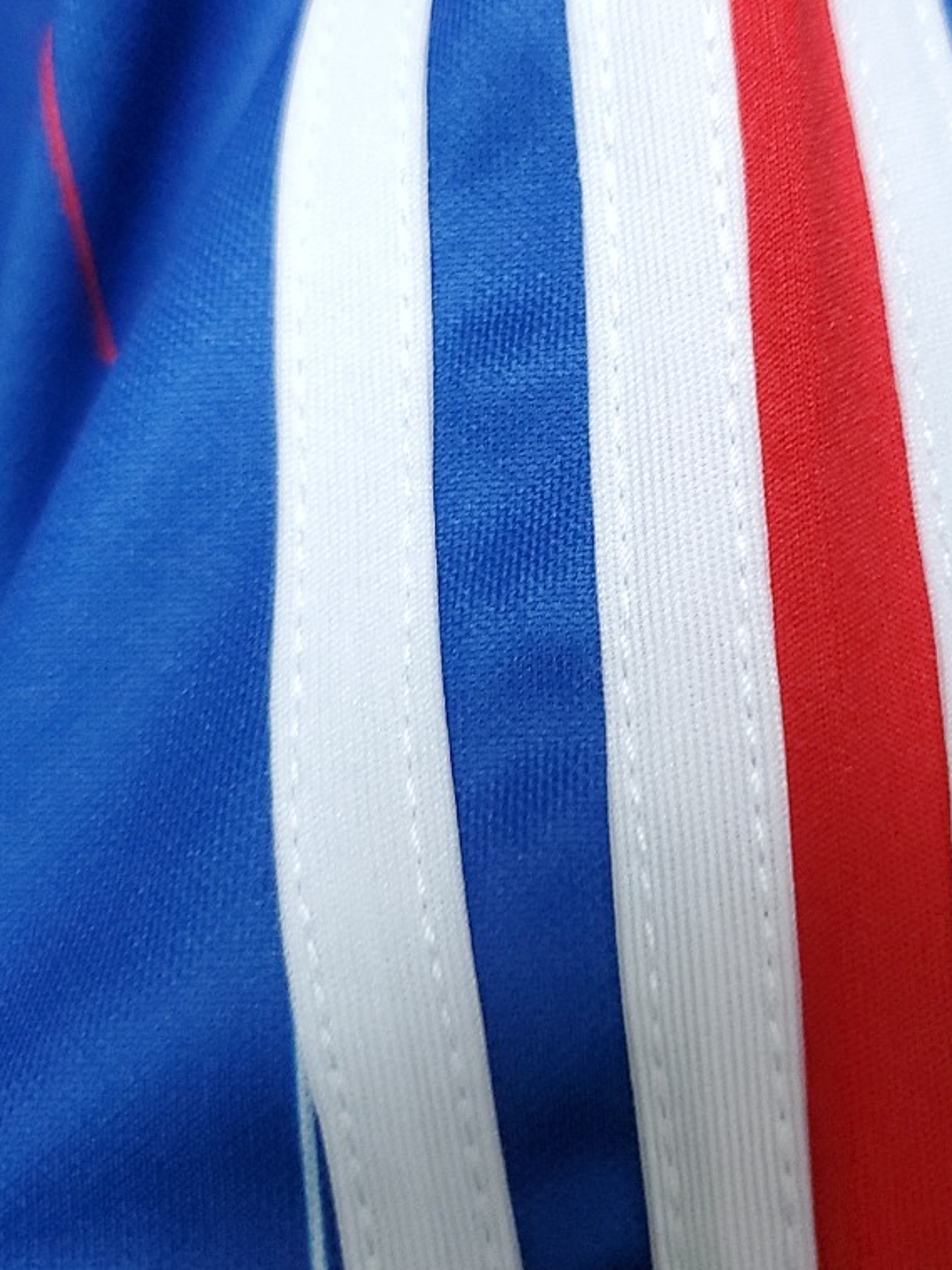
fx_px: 1357
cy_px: 517
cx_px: 601
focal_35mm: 37
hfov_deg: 38.4
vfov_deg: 49.9
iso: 500
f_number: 1.5
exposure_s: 1/30
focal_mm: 4.3
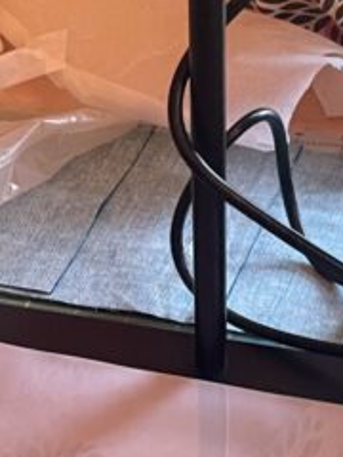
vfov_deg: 17.6
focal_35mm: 111
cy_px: 364
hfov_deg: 13.2
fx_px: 1466
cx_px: 30
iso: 640
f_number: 1.6
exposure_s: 1/40
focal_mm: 4.2
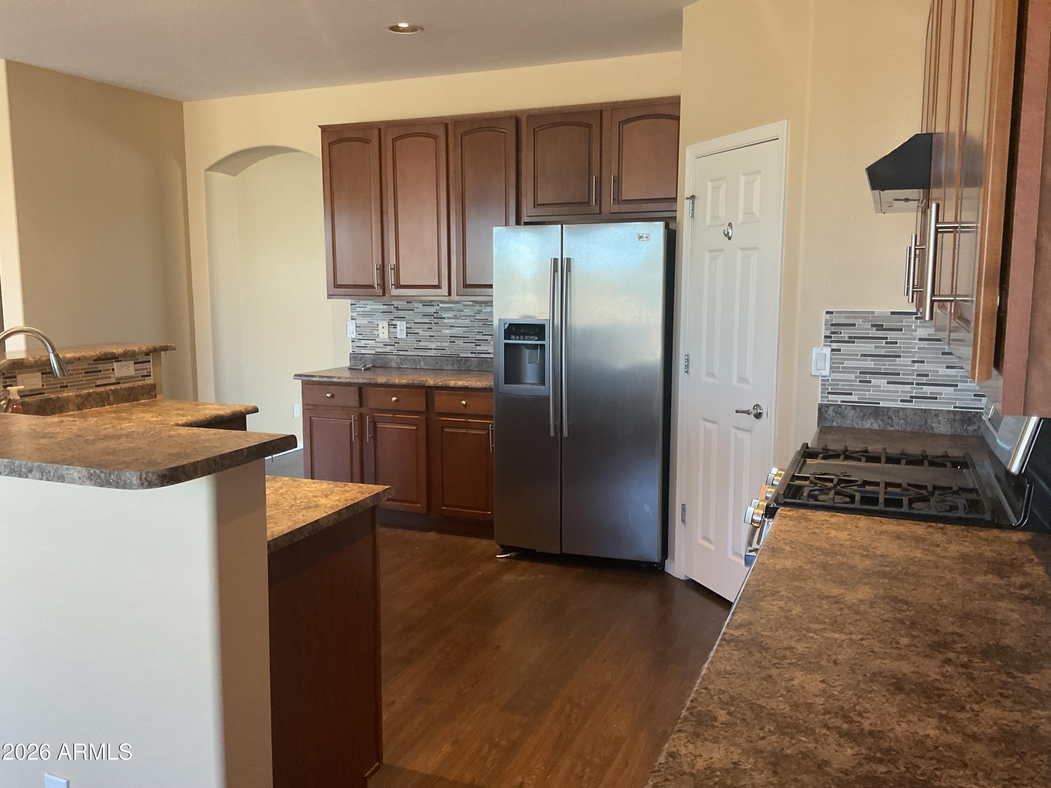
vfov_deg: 48.2
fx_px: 880
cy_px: 394
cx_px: 526
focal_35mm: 29
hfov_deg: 61.7
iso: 100
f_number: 1.8
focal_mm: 3
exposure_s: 1/60
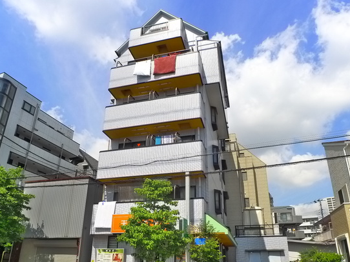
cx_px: 180
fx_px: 313
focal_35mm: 31
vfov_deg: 44.9
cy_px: 168
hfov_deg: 58.4
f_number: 4
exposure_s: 1/800
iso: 400
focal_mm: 5.1
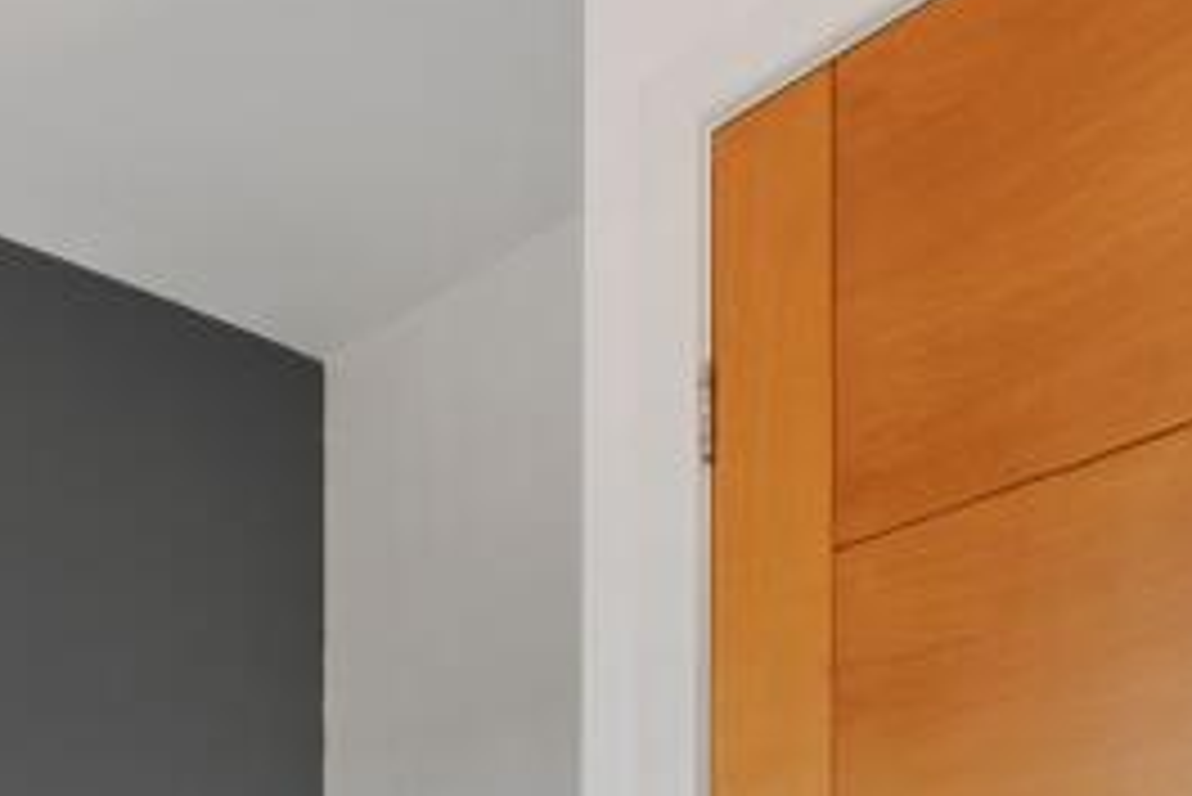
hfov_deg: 35.9
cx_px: 279
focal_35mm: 54
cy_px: 1230
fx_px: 1789
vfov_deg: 20.9
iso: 100
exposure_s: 1/8
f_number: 10
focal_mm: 14
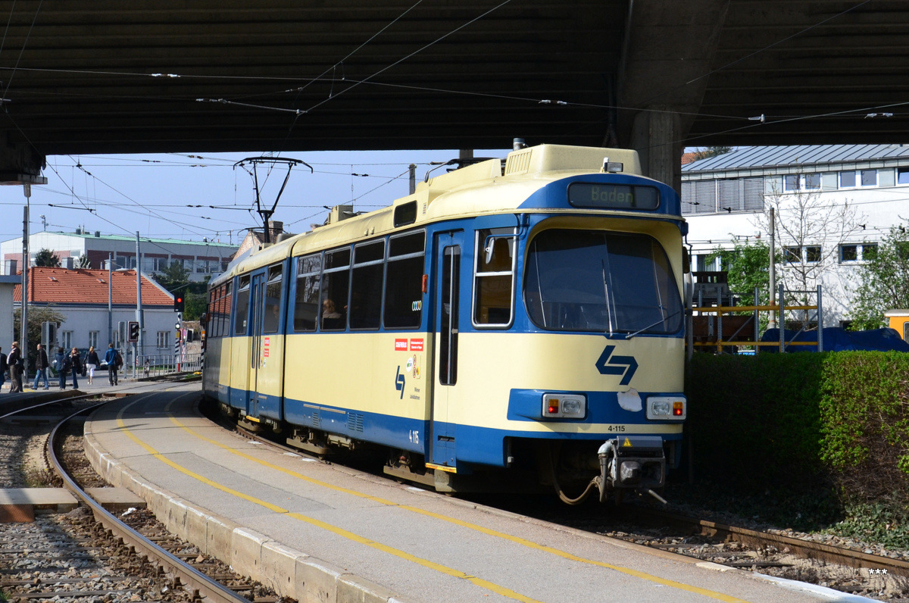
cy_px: 302
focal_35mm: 45
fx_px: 1134
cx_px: 454
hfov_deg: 43.7
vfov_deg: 29.8
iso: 400
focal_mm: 30
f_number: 11
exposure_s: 1/500
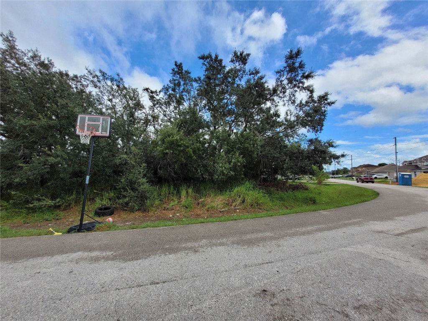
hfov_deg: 106.2
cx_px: 214
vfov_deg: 89.9
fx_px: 161
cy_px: 160
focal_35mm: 13
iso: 40
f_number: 2.2
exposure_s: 1/1154
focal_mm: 1.74
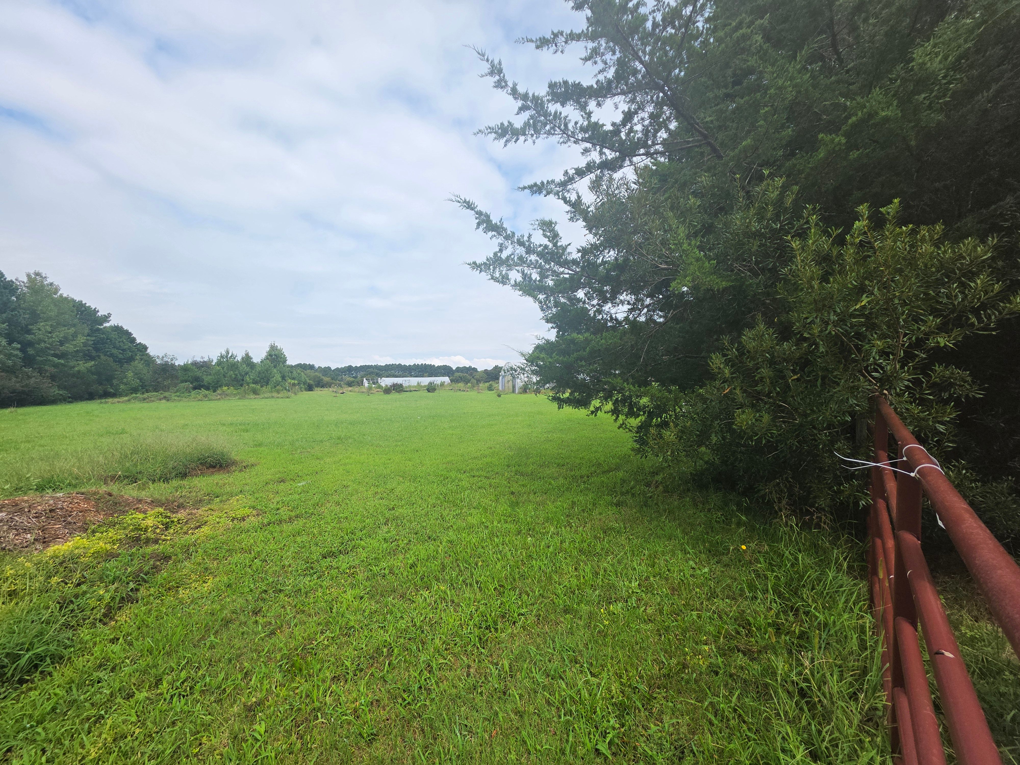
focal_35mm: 13
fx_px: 383
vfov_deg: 89.9
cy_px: 382
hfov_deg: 106.2
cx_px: 510
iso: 40
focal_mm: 2.2
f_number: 1.9
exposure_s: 1/1636
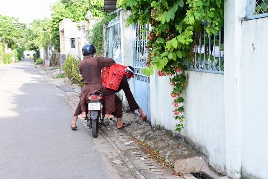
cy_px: 90
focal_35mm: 52
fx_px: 387
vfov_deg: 26.0
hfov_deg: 38.2
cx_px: 134
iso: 250
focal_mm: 52
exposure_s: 1/80
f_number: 6.3
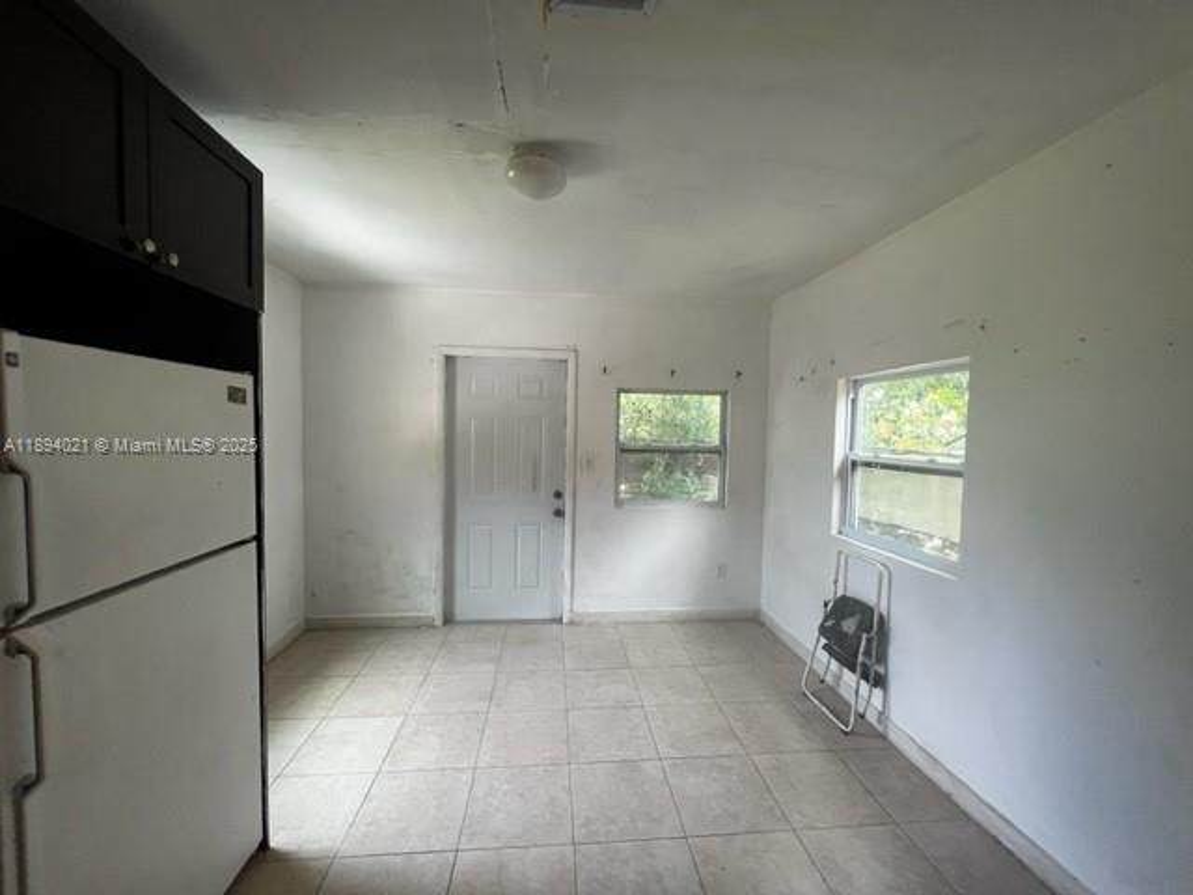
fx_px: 448
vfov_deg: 89.9
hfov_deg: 106.2
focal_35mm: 13
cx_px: 596
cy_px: 448
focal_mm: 1.57
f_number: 1.8
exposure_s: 1/120
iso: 160
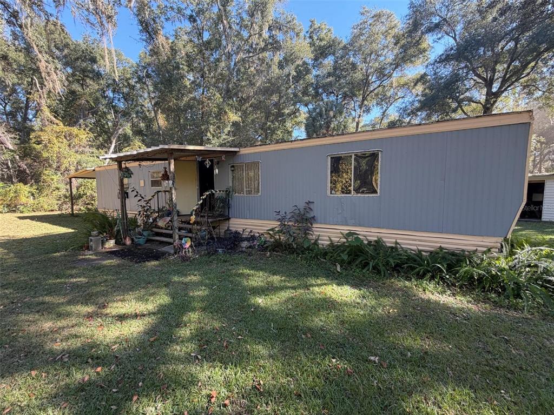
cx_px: 277
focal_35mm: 14
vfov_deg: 85.7
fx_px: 224
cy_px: 208
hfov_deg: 102.1
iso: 50
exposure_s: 1/121
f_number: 2.2
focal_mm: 2.22
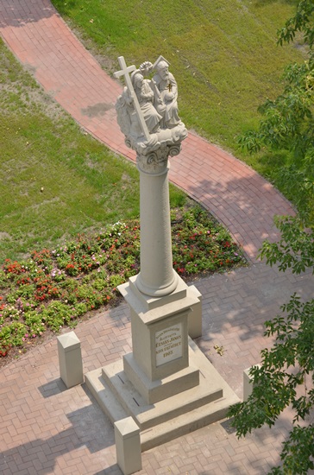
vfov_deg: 19.0
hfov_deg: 12.6
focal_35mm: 108
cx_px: 157
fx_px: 1420
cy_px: 238
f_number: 9
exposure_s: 1/400
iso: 125
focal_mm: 72
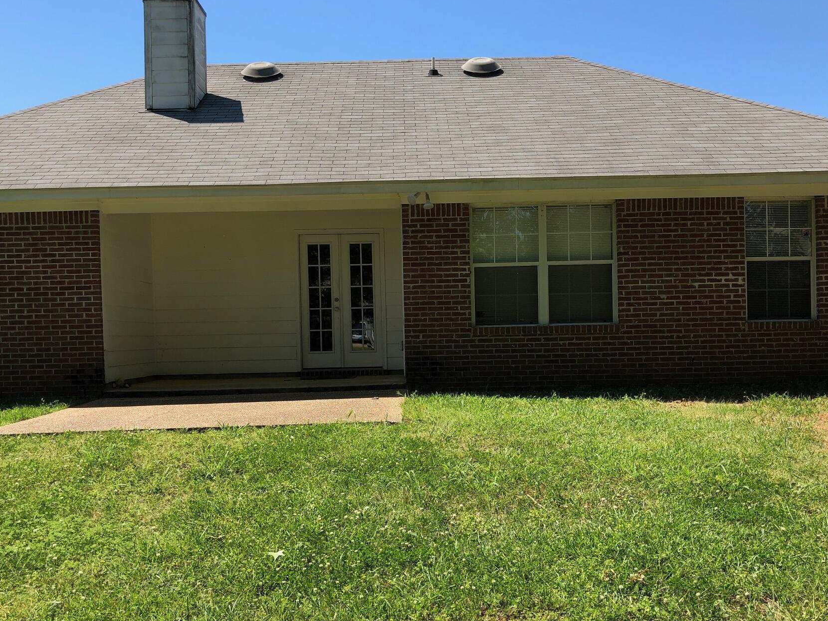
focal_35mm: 34
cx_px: 407
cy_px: 354
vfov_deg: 41.7
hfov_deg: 54.0
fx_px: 813
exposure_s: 1/923
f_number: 1.8
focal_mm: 3.99
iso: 20
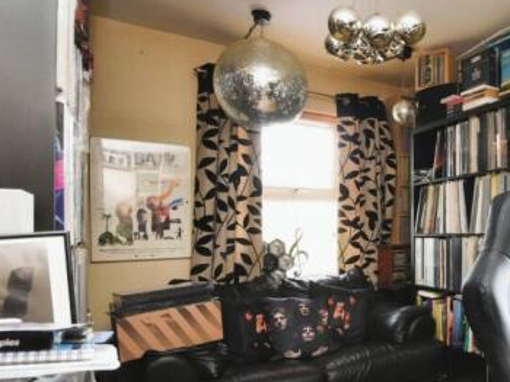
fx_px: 398
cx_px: 420
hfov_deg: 59.3
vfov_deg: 50.8
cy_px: 235
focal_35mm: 27
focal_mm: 10
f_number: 8
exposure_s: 1/30
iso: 1250
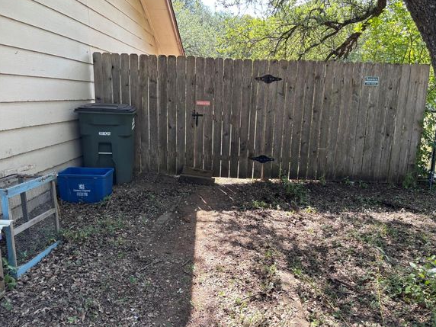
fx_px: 340
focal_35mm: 27
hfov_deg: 65.3
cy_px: 163
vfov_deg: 51.4
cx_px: 223
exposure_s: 1/169
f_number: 1.6
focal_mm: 5.96
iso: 40
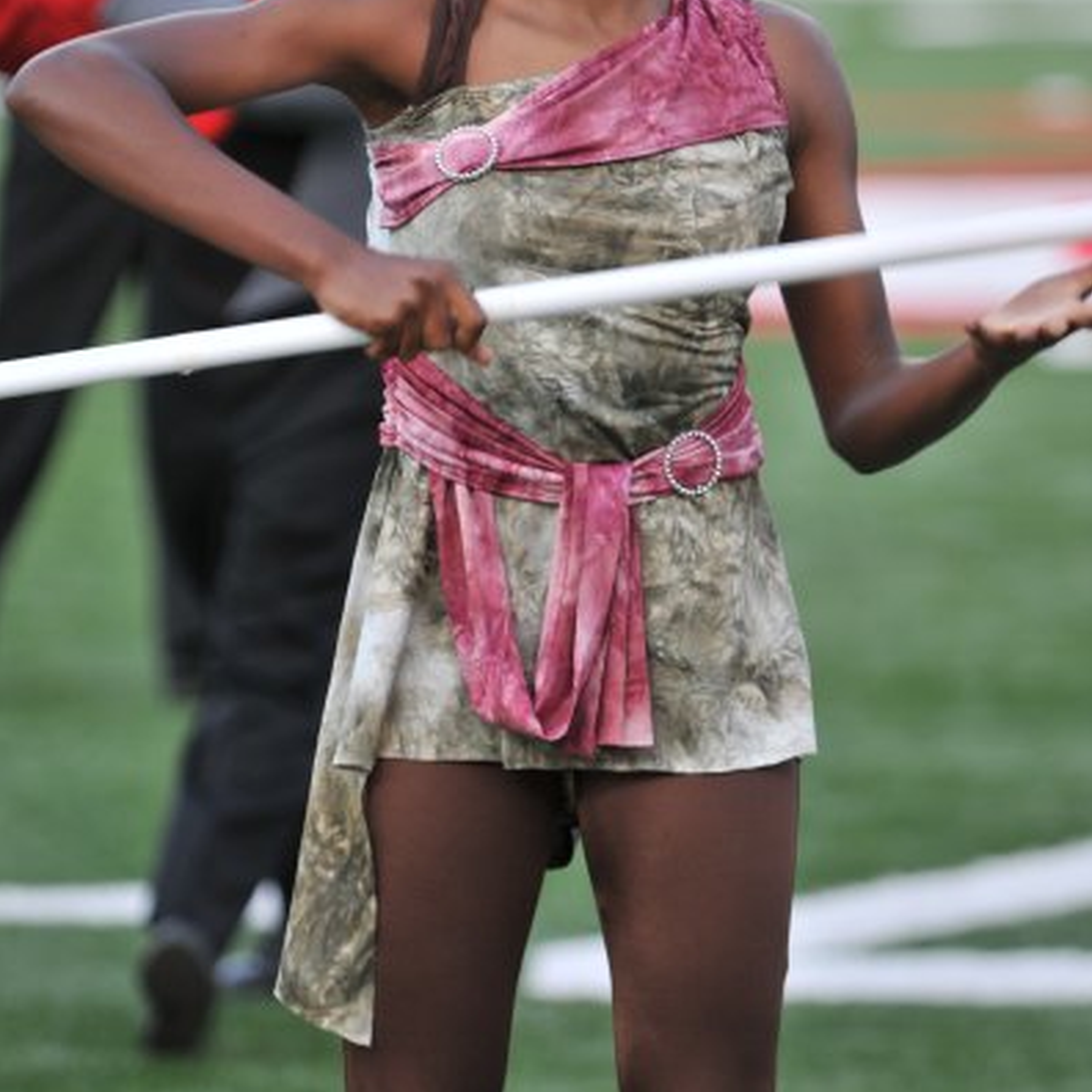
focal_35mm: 309
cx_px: 545
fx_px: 11028
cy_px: 358
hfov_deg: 5.7
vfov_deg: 5.7
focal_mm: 160
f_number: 2.8
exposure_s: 1/400
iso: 200
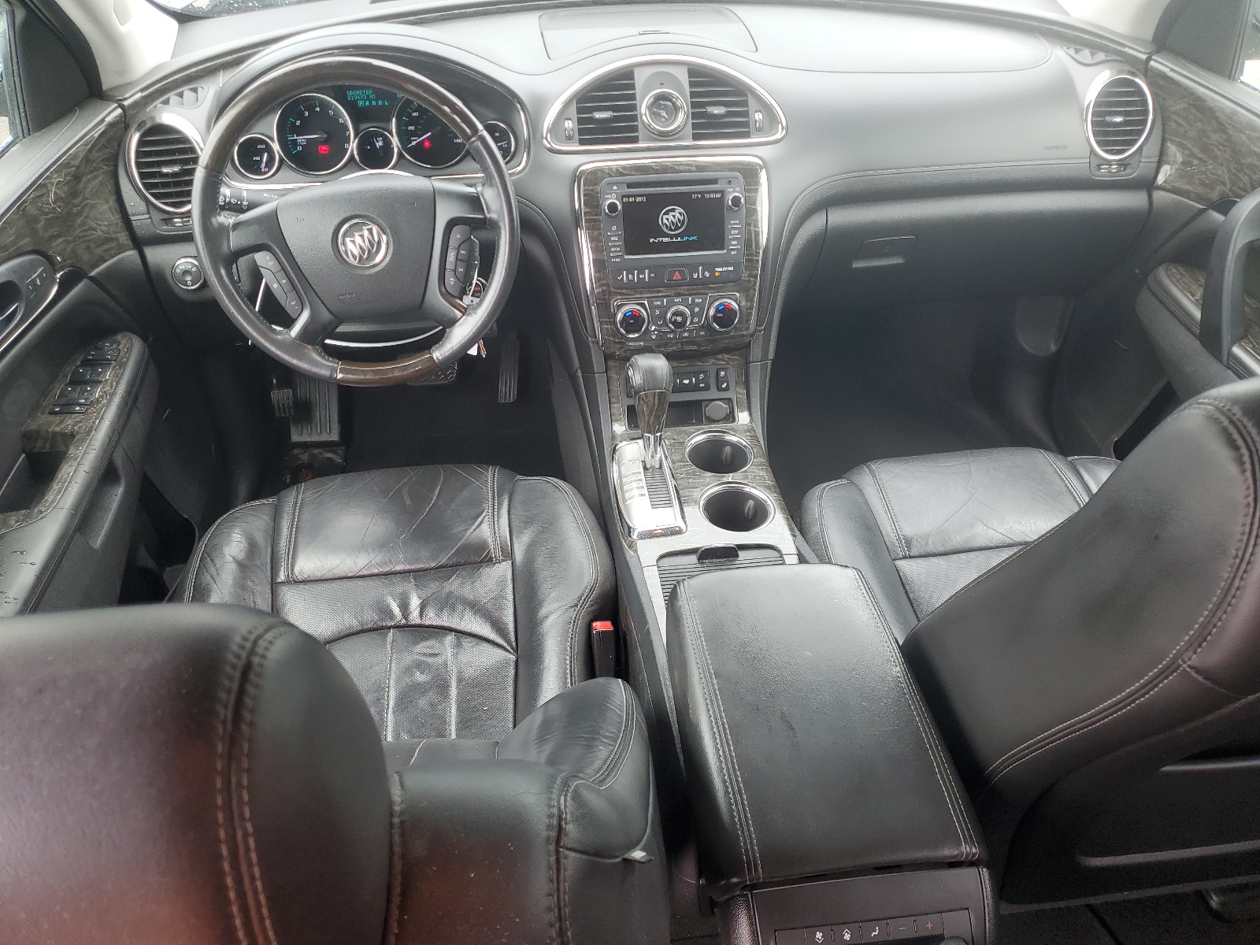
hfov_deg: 67.3
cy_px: 472
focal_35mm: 26
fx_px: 946
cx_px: 630
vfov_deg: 53.1
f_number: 1.5
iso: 53
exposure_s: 1/120
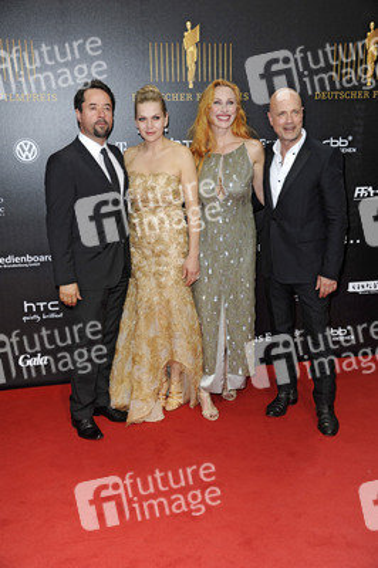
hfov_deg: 33.3
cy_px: 284
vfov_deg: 48.5
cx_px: 189
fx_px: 631
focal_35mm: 40
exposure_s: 1/160
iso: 500
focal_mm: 40
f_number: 6.3
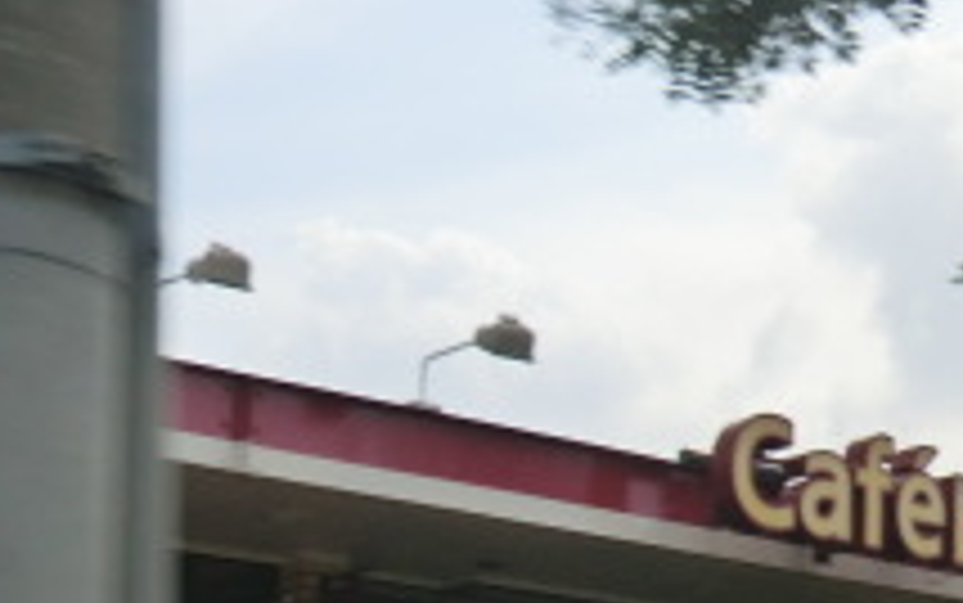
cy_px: 752
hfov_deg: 26.5
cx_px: 153
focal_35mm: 76
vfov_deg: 16.4
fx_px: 1996
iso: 80
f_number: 7.5
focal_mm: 4.3
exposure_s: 1/250
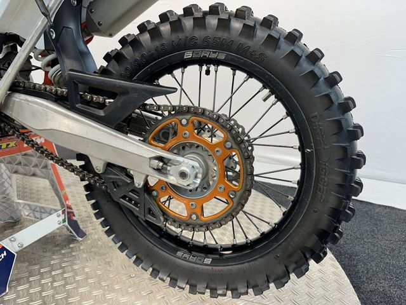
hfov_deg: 71.6
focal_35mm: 24
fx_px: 281
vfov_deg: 56.8
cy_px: 152
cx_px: 203
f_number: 1.78
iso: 125
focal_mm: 6.86
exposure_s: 1/100
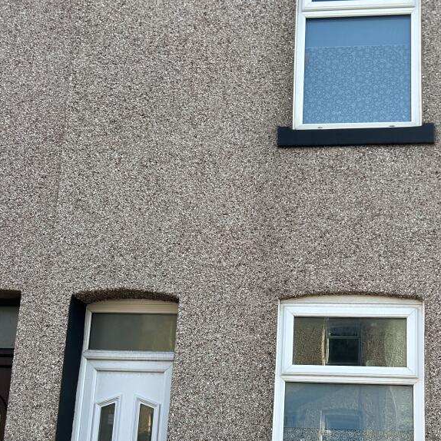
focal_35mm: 41
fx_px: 591
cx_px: 280
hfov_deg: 40.6
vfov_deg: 39.3
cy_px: 353
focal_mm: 5.7
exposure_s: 1/561
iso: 50
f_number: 1.5
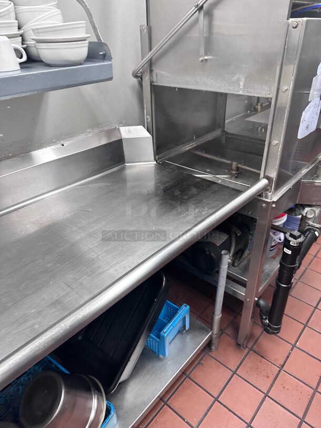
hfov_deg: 56.8
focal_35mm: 24
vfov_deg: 71.6
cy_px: 214
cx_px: 160
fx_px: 297
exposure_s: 1/60
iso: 320
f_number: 1.78
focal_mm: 6.86
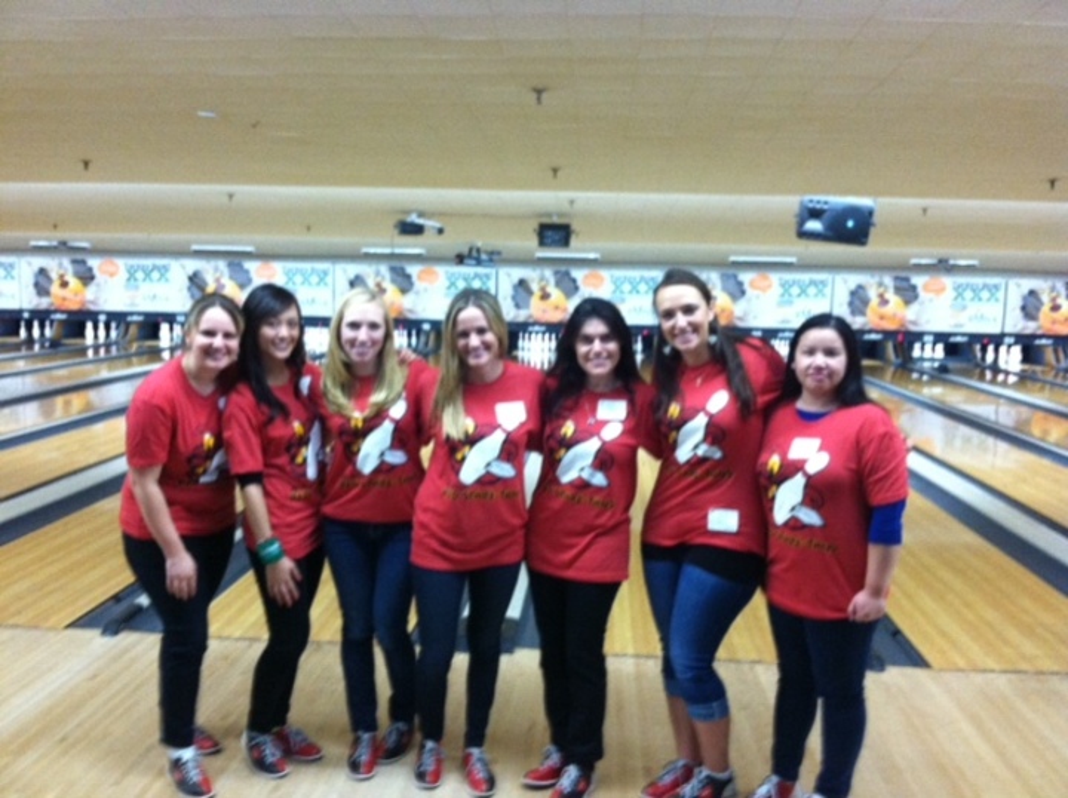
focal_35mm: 35
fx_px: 1078
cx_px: 534
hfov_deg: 52.7
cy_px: 399
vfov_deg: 40.6
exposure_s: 1/15
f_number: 2.8
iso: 250
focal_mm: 3.85
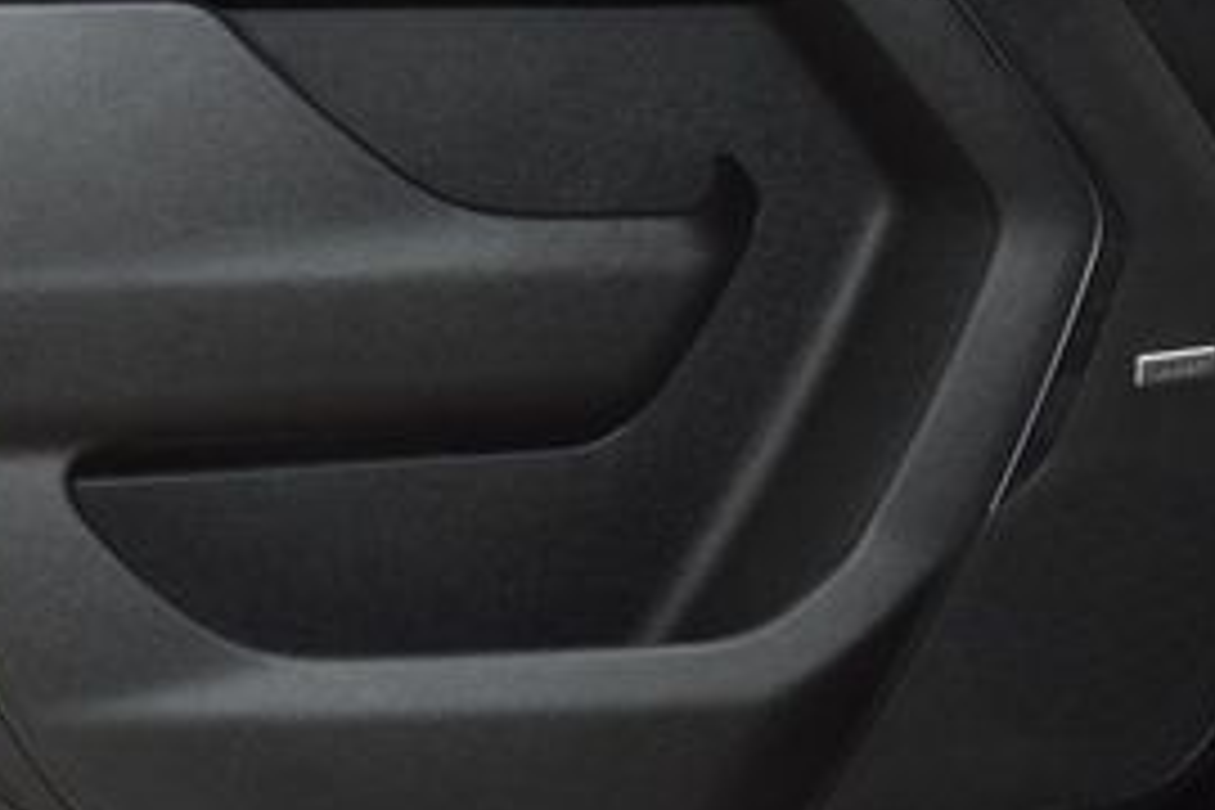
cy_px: 133
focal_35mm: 64
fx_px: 2160
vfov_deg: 20.9
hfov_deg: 30.6
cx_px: 225
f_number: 3.5
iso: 2200
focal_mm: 18
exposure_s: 1/125
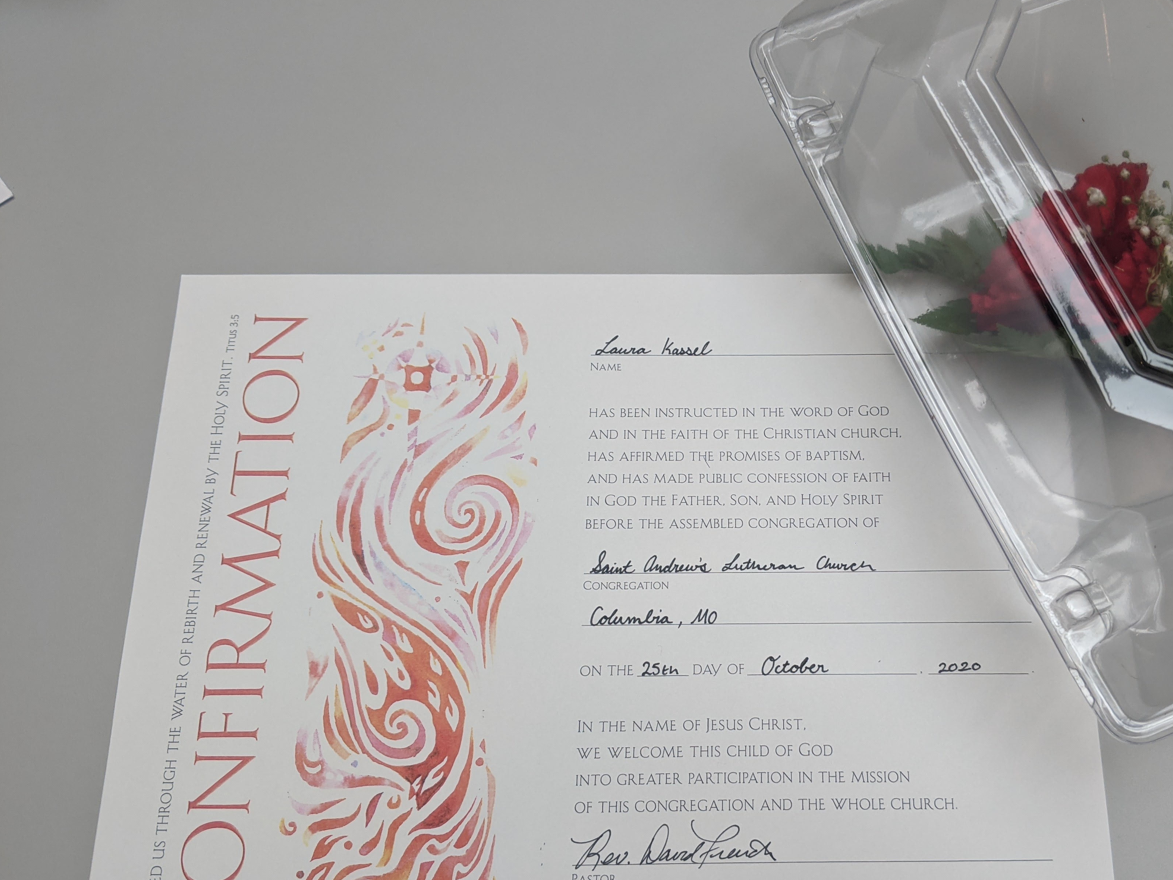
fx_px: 1152
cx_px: 734
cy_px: 543
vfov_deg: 41.5
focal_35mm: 34
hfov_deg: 53.4
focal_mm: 4.44
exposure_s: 1/125
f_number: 1.8
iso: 109
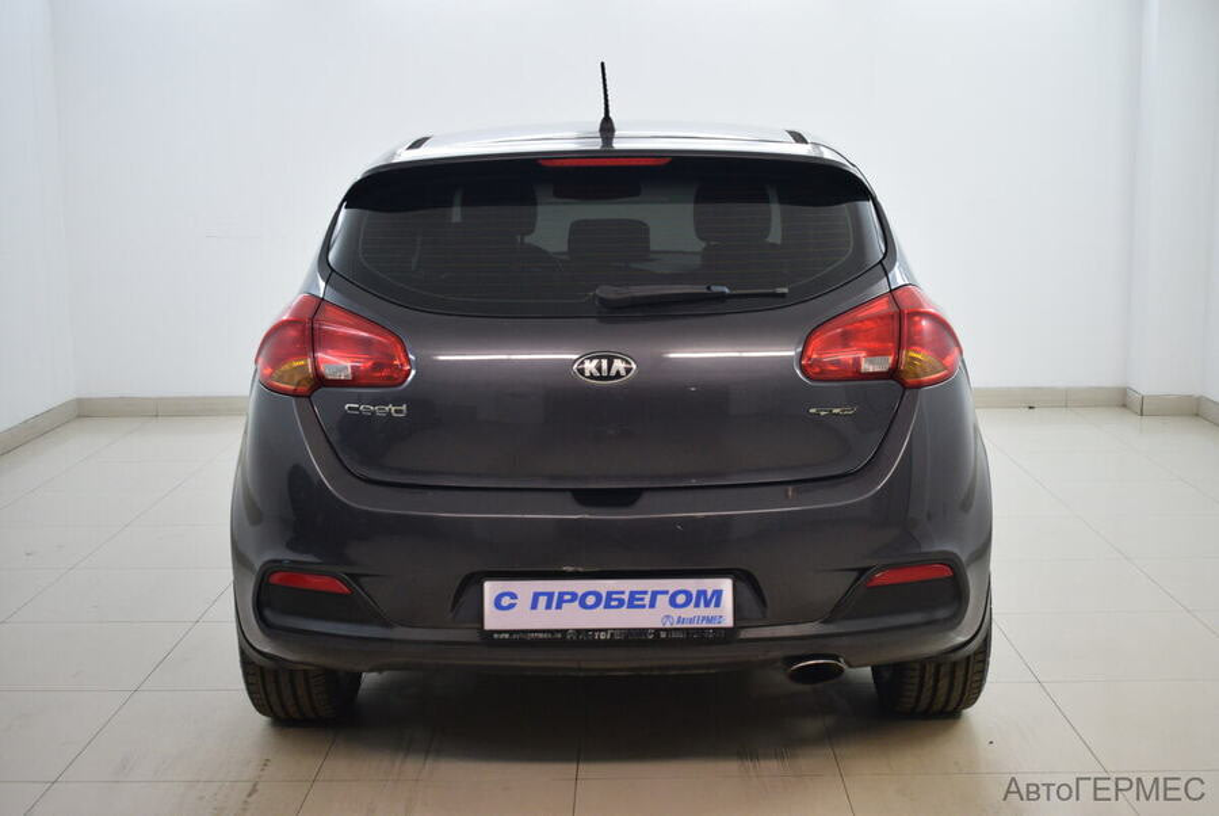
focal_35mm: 45
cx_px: 610
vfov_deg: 29.9
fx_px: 1525
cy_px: 408
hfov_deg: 43.6
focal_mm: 30
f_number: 4.2
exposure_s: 1/100
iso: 1000
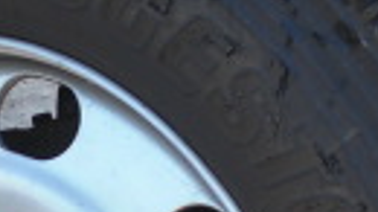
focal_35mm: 204
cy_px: 346
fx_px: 2044
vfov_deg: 5.9
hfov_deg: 10.6
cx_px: 154
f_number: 3.1
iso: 64
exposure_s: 1/160
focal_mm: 6.3
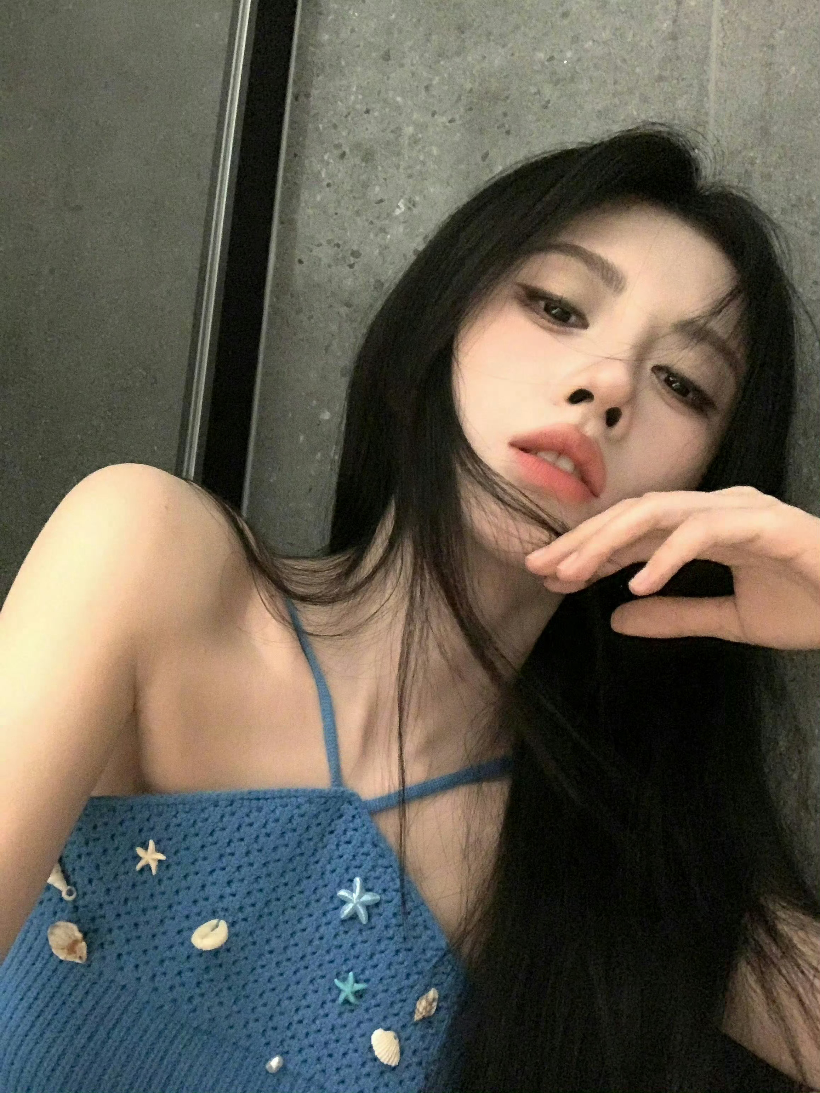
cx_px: 410
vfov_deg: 56.8
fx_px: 1011
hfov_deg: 44.2
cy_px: 546
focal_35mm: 32
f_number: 2.2
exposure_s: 1/15
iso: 800
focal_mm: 2.87
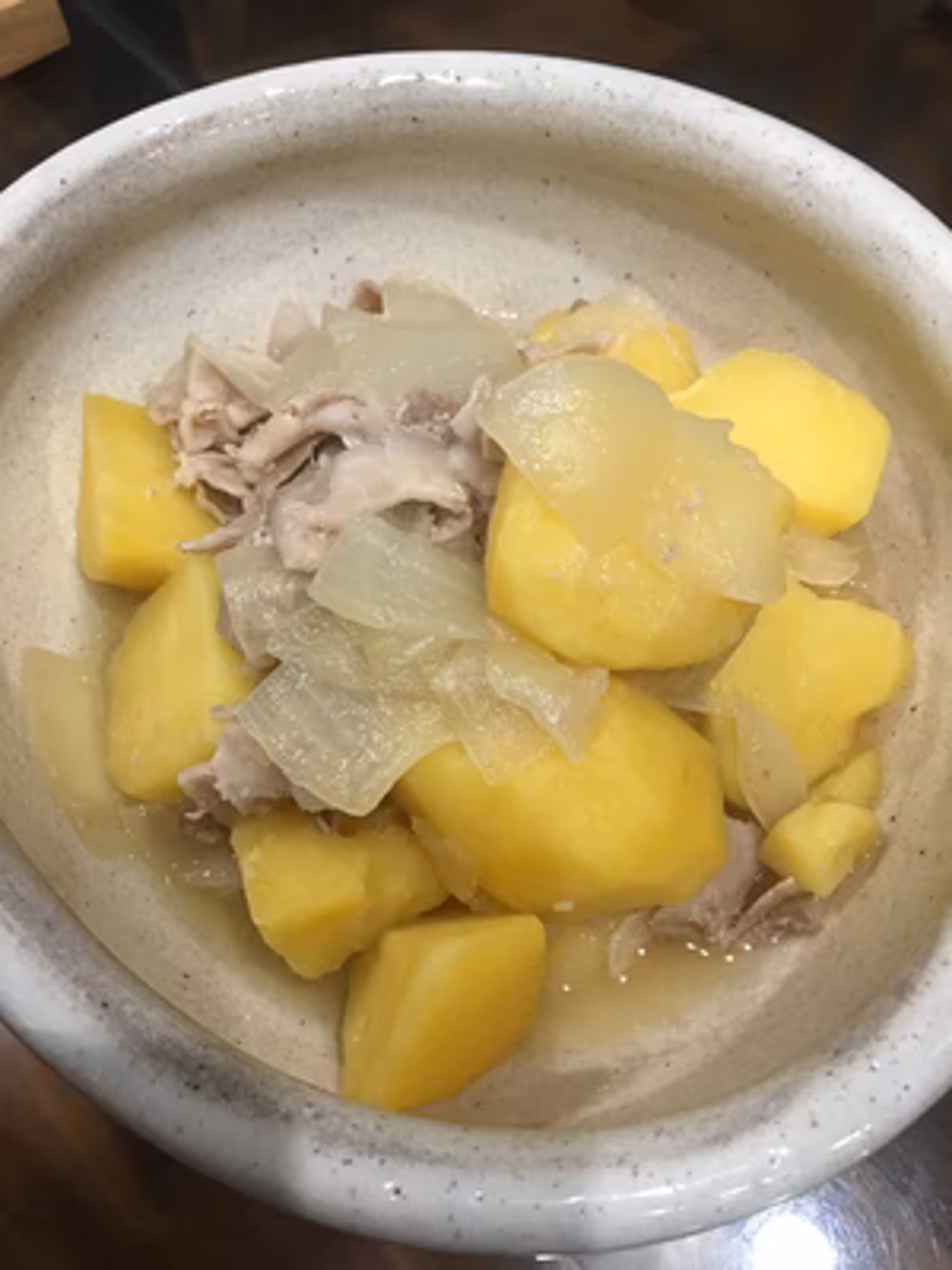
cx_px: 476
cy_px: 635
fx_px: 1063
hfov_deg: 48.2
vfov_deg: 61.7
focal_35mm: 29
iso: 50
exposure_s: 1/15
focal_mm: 4.15
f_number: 2.2
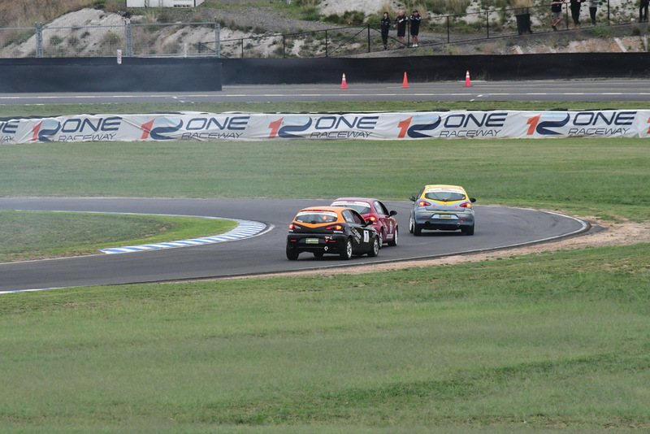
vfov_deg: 2.2
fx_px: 11378
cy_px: 217
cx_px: 325
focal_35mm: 630
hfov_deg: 3.3
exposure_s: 1/640
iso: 2500
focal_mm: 420
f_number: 10
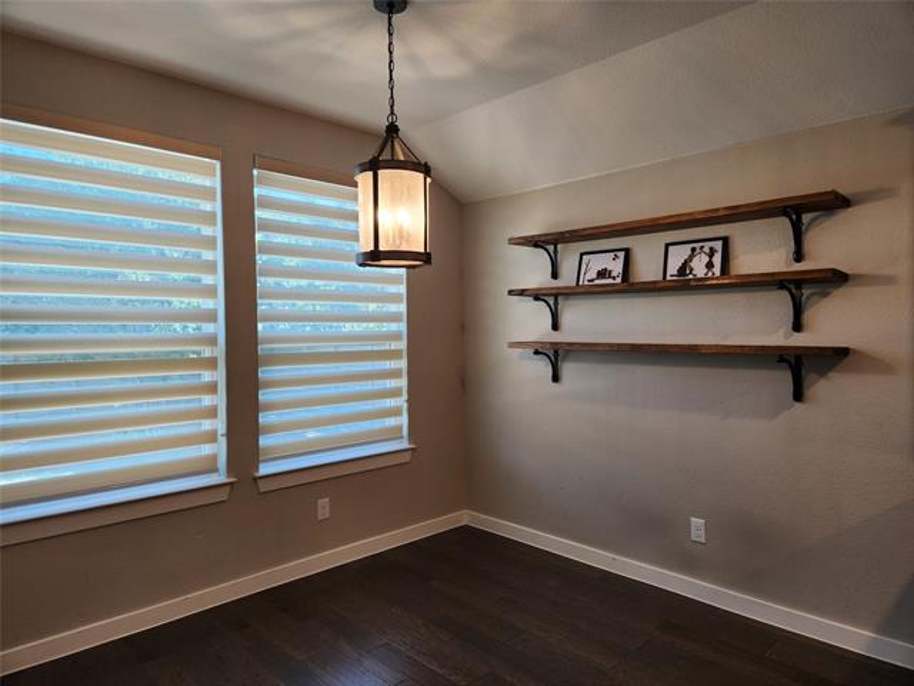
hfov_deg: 73.9
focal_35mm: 23
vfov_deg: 58.9
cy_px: 343
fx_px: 607
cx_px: 457
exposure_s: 1/120
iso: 64
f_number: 1.8
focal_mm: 5.4
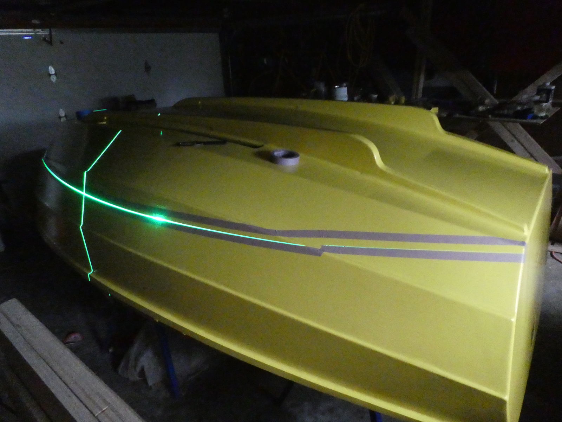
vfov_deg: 56.8
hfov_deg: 71.6
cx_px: 281
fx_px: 390
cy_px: 211
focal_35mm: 24
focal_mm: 4.3
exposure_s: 1/30
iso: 3200
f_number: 3.3
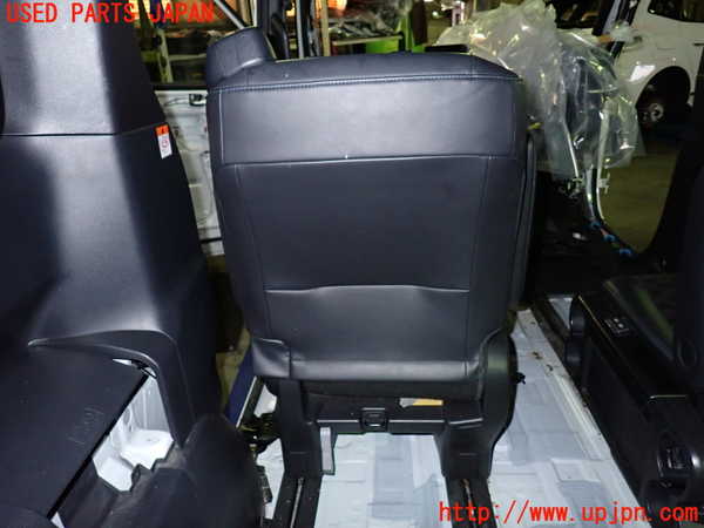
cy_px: 264
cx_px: 352
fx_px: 508
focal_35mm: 25
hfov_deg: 69.4
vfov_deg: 54.9
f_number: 5.6
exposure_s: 1/30
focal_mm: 4.5
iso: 800
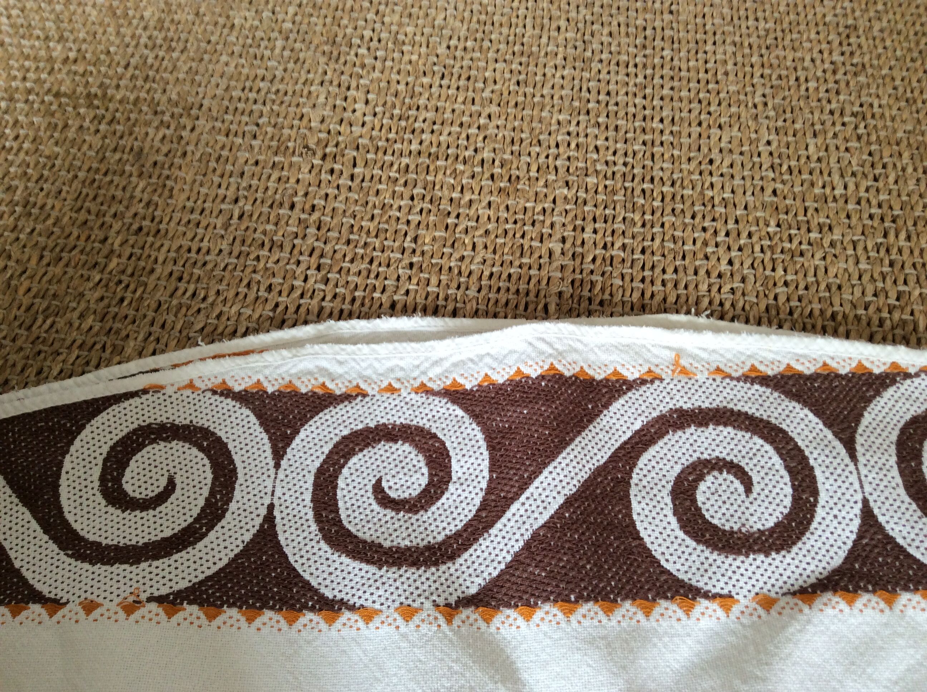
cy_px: 346
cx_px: 464
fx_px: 856
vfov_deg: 44.1
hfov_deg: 56.9
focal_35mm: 32
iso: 50
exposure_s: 1/25
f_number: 2.4
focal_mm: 3.3
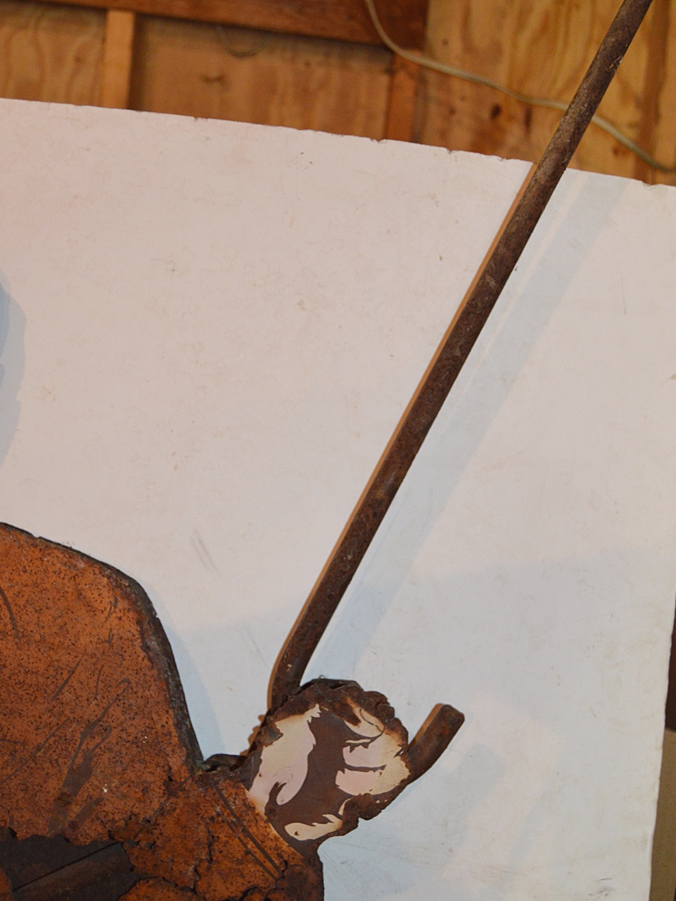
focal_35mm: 46
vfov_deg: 41.2
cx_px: 336
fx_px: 1198
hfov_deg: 31.5
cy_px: 474
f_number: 4
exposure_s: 1/60
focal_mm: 28
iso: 1250
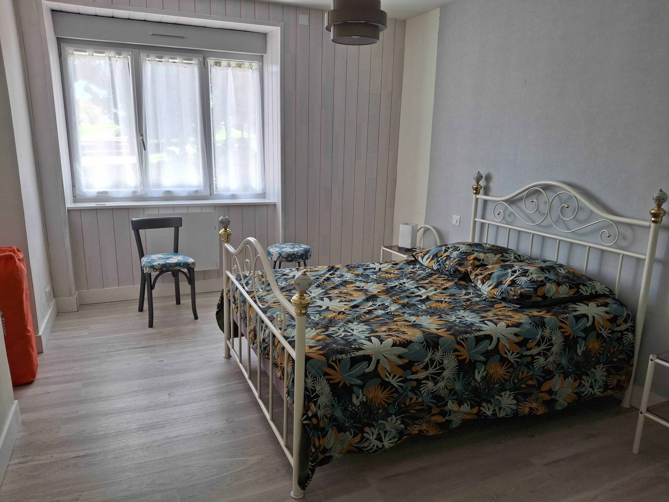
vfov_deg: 54.9
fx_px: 483
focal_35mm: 25
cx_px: 334
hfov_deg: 69.4
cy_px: 251
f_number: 1.8
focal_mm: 4.69
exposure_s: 1/120
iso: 50
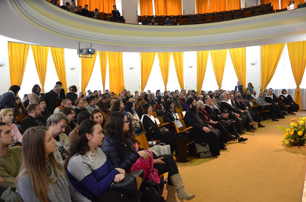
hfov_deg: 67.5
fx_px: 229
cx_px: 153
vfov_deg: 47.7
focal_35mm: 27
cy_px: 101
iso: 2500
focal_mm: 18
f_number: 4
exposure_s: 1/30
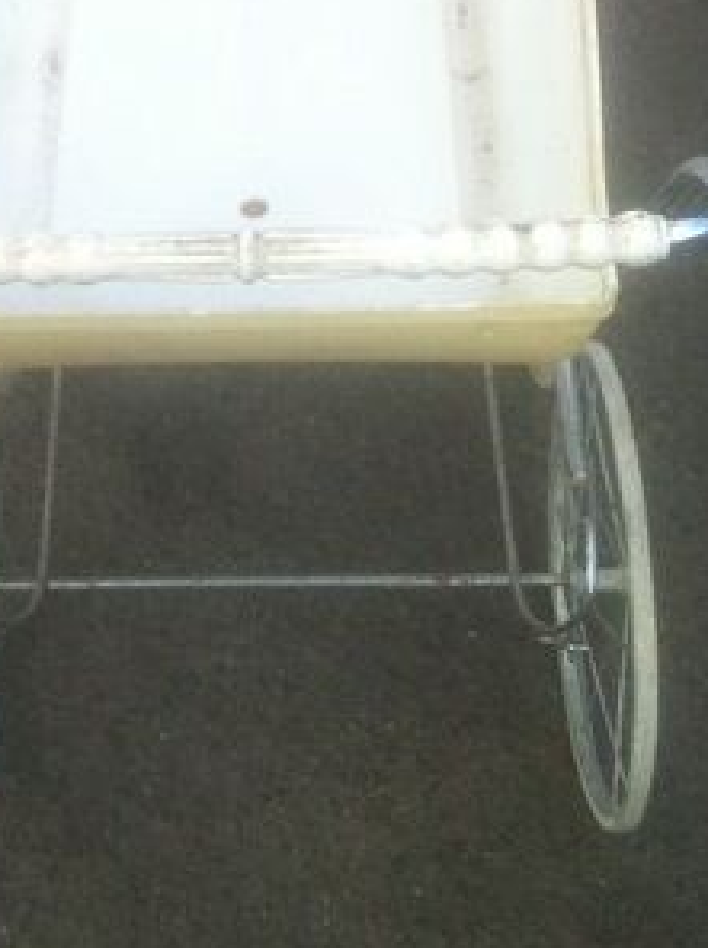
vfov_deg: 24.7
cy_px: 34
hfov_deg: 19.2
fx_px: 2079
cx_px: 160
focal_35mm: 76
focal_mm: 3.85
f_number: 2.8
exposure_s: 1/205
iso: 80
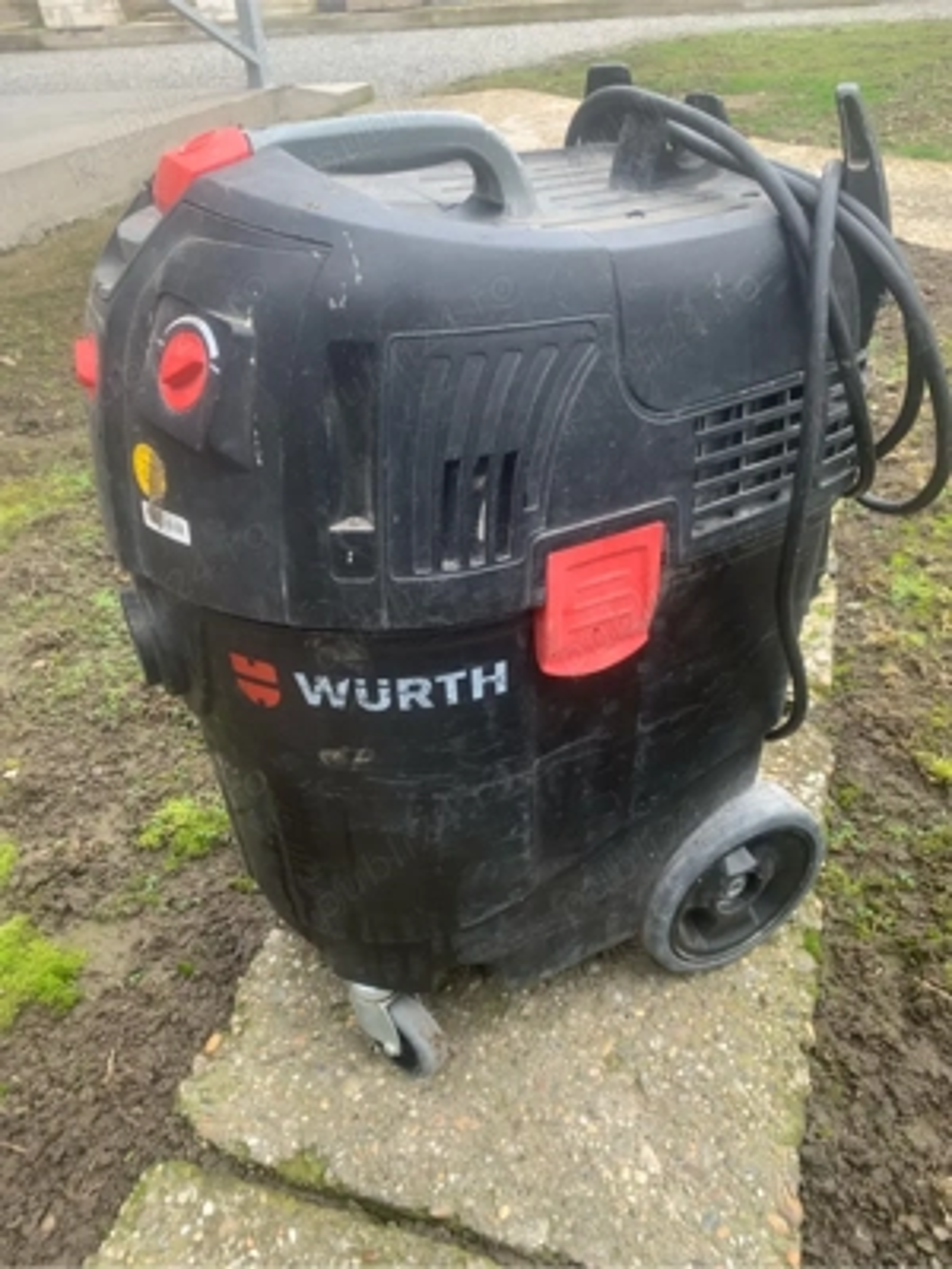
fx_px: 953
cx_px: 476
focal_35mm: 26
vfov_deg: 67.3
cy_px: 634
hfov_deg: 53.1
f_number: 1.8
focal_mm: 4.25
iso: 32
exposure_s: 1/121
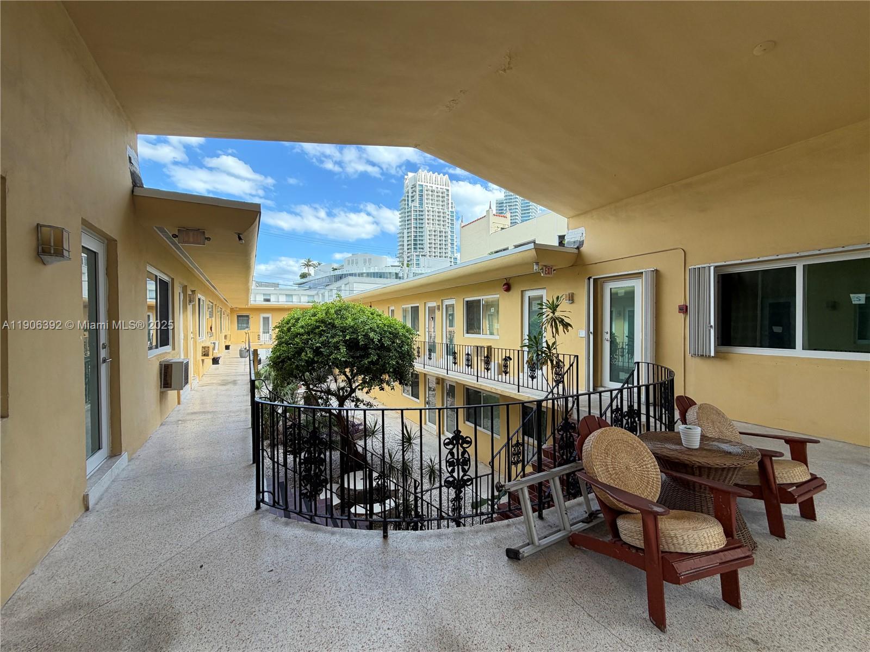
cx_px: 435
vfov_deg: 85.7
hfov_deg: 102.1
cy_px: 326
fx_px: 352
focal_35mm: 14
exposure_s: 1/266
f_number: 2.2
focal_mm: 2.22
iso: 50
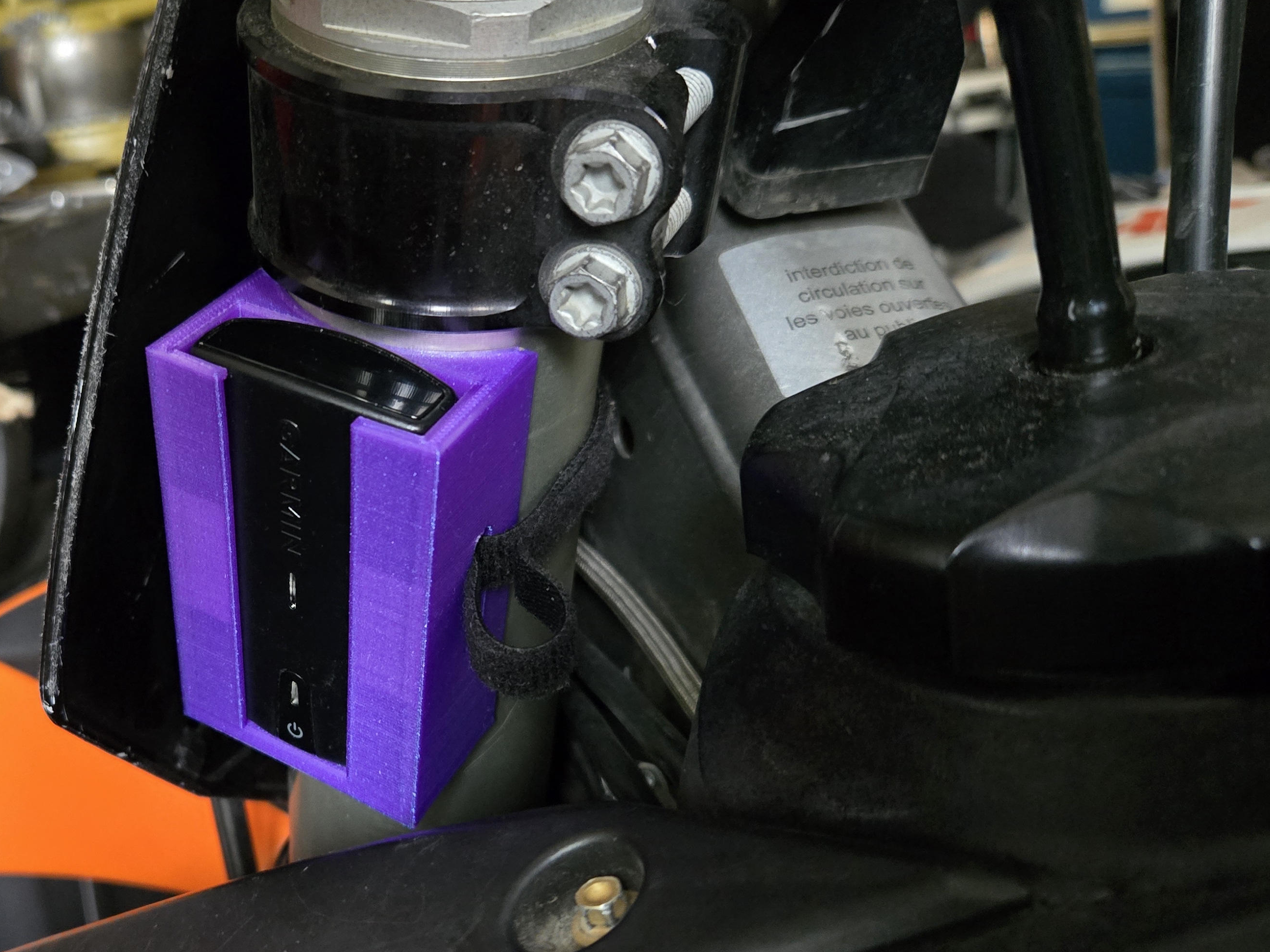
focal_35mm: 35
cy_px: 587
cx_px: 315
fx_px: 1284
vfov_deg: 40.4
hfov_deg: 50.4
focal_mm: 5.4
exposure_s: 1/25
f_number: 1.8
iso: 1600
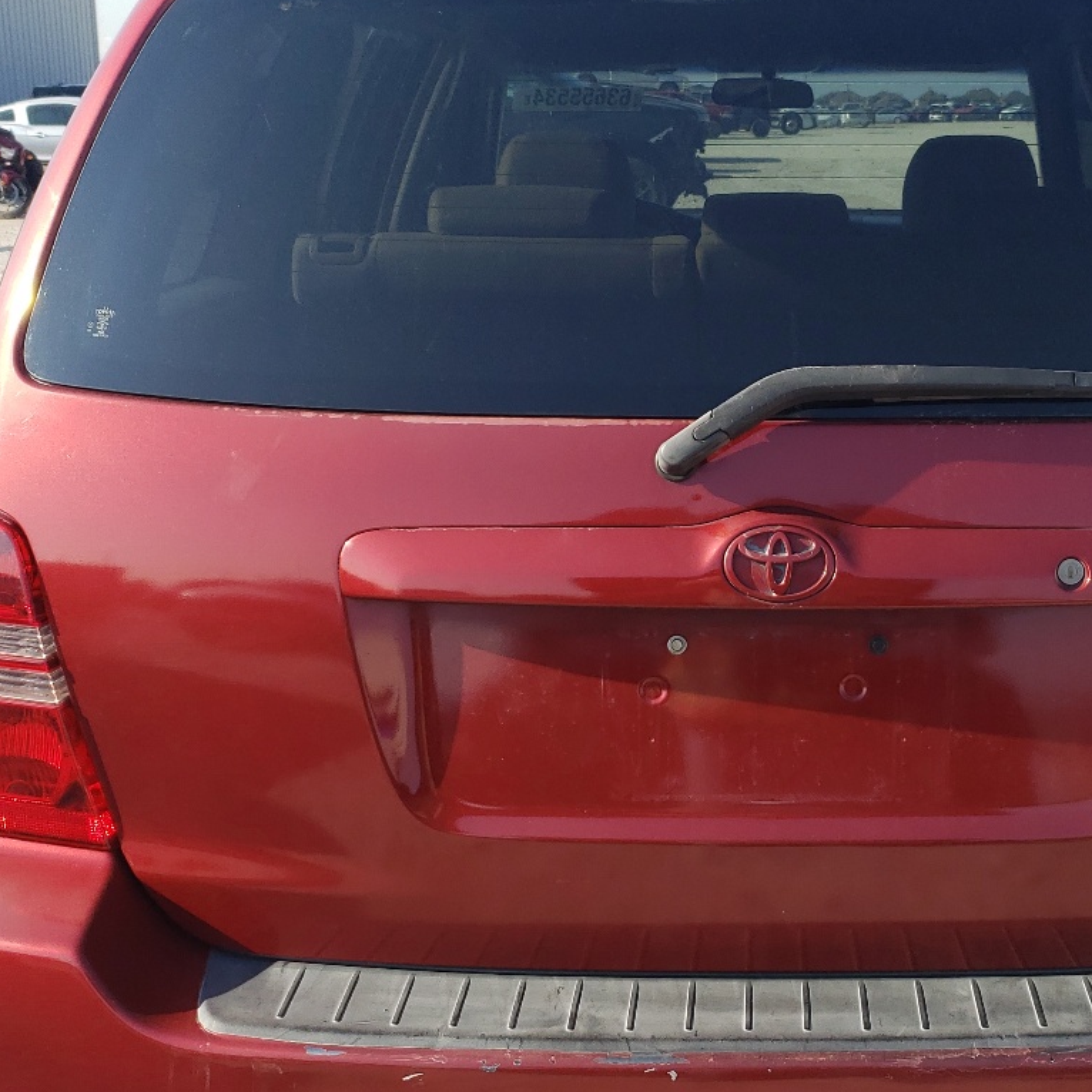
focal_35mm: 48
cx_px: 781
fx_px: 1713
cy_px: 562
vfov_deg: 35.4
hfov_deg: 34.8
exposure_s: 1/1429
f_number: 1.5
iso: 50
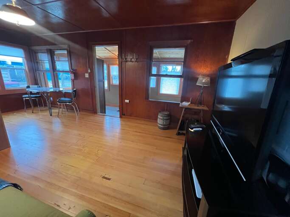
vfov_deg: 89.9
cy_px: 108
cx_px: 145
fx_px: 109
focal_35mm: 13
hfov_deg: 106.2
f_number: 1.8
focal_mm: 1.57
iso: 800
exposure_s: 1/60
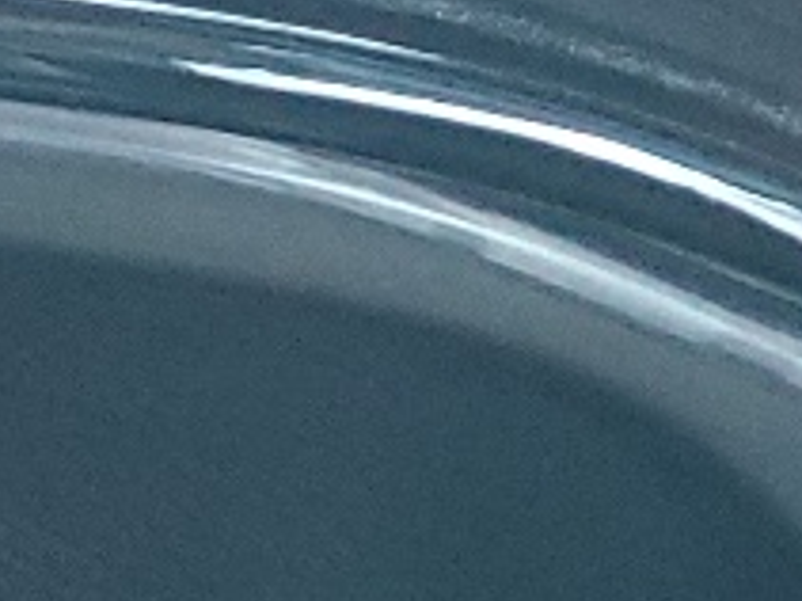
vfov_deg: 7.2
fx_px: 4562
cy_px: -730
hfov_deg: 9.0
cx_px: -1125
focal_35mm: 197
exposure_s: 1/24
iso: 336
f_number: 1.5
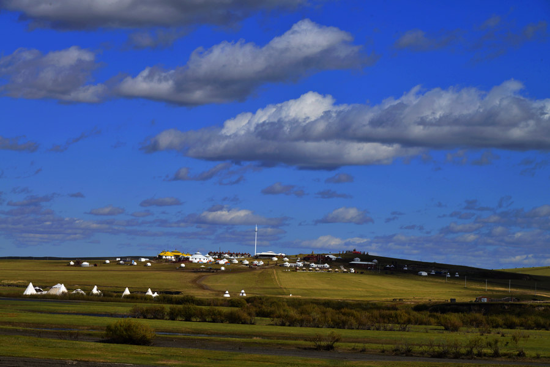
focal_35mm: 116
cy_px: 184
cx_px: 275
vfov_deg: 11.8
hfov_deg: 17.6
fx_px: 1773
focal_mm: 116
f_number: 11
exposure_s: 1/500
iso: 200
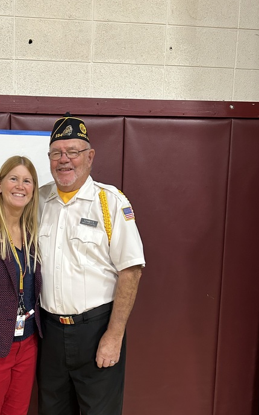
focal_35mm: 41
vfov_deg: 47.8
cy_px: 256
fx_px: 463
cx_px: 39
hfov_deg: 30.2
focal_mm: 5.7
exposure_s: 1/60
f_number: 1.5
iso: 320
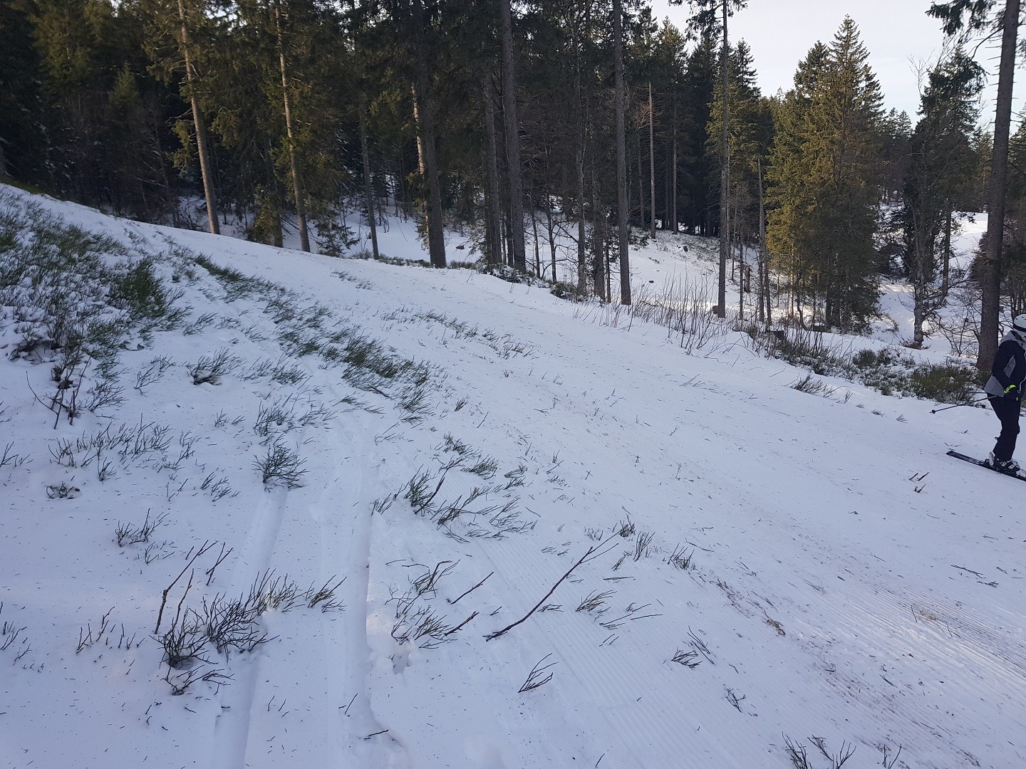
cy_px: 384
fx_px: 771
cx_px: 513
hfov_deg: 67.3
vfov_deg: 53.1
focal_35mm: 26
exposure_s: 1/886
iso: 40
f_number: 1.7
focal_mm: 4.2
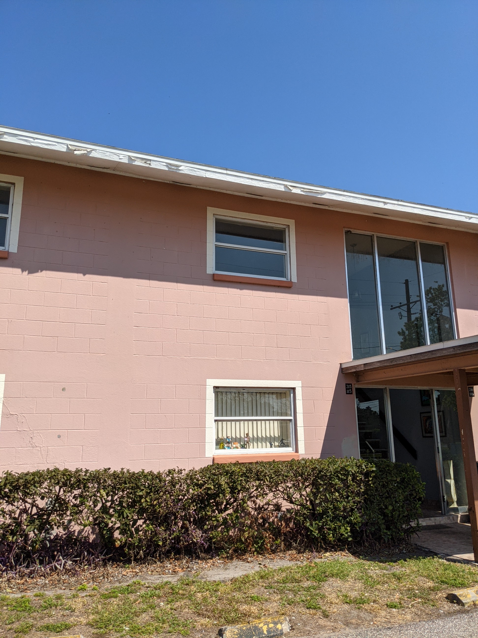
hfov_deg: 51.4
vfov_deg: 65.3
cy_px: 319
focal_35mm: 27
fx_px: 497
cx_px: 239
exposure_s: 1/3906
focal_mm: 4.38
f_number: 1.73
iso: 51
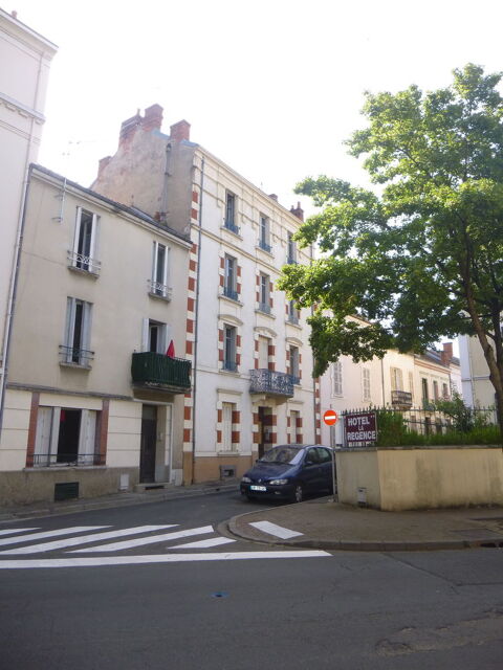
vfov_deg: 69.4
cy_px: 335
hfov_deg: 54.9
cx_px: 252
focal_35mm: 25
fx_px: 484
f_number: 3.1
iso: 100
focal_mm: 4.5
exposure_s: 1/320
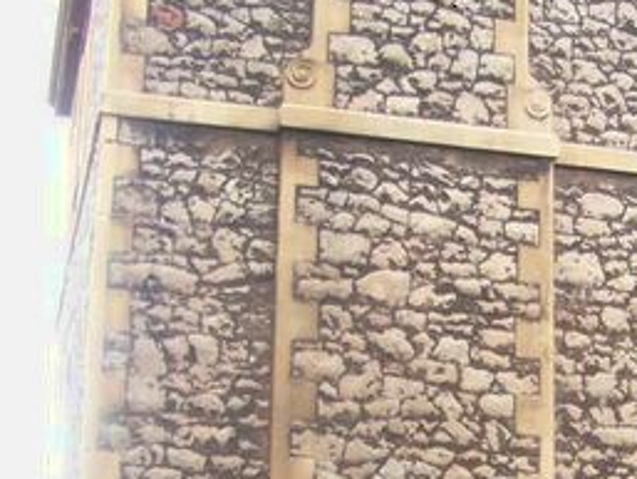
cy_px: 480
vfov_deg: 14.8
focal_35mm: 98
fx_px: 1804
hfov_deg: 19.5
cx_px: 622
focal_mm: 5.85
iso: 66
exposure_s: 1/60
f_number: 2.8
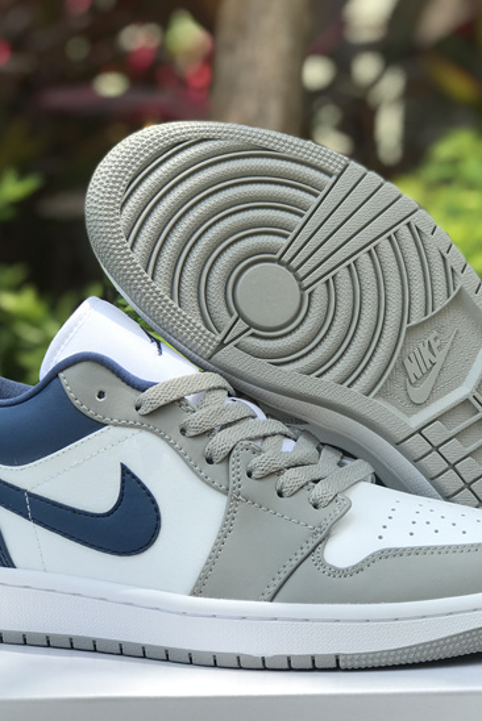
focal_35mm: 80
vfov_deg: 25.3
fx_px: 1605
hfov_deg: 17.1
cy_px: 362
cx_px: 308
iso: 20
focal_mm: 6.6
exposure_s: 1/263
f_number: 2.8
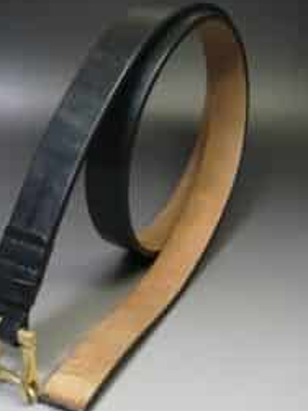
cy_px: 214
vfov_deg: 32.8
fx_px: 698
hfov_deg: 24.8
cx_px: 122
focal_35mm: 59
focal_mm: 25
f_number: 4.5
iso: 3200
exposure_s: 1/160
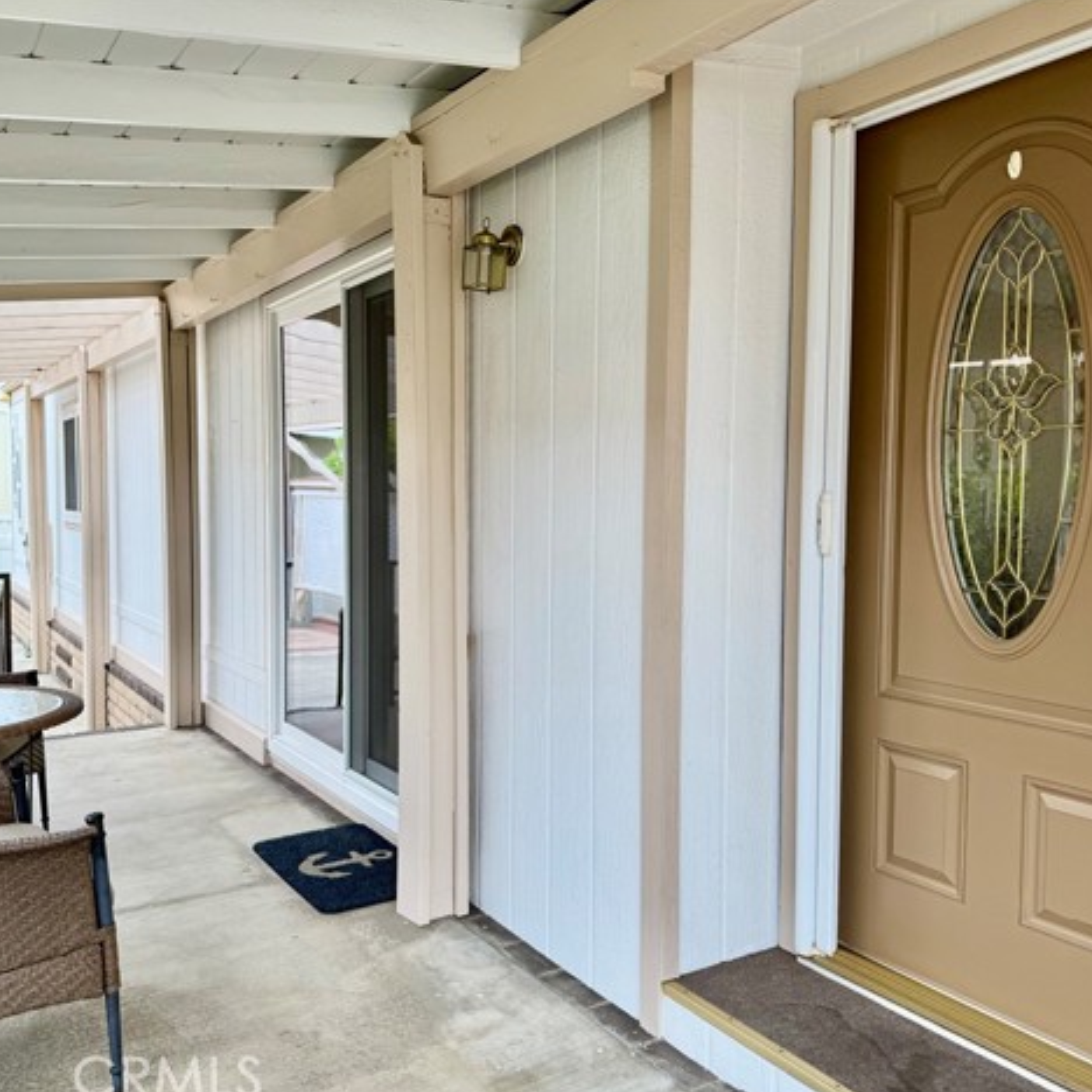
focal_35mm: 29
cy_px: 551
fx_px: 1035
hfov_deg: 55.5
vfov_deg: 55.6
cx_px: 485
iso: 80
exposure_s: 1/470
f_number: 1.78
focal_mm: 6.76
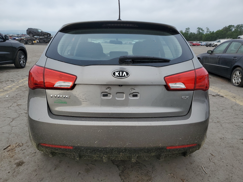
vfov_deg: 53.1
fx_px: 183
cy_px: 91
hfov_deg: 67.3
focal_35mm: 26
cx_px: 122
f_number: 1.5
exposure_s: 1/667
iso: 50
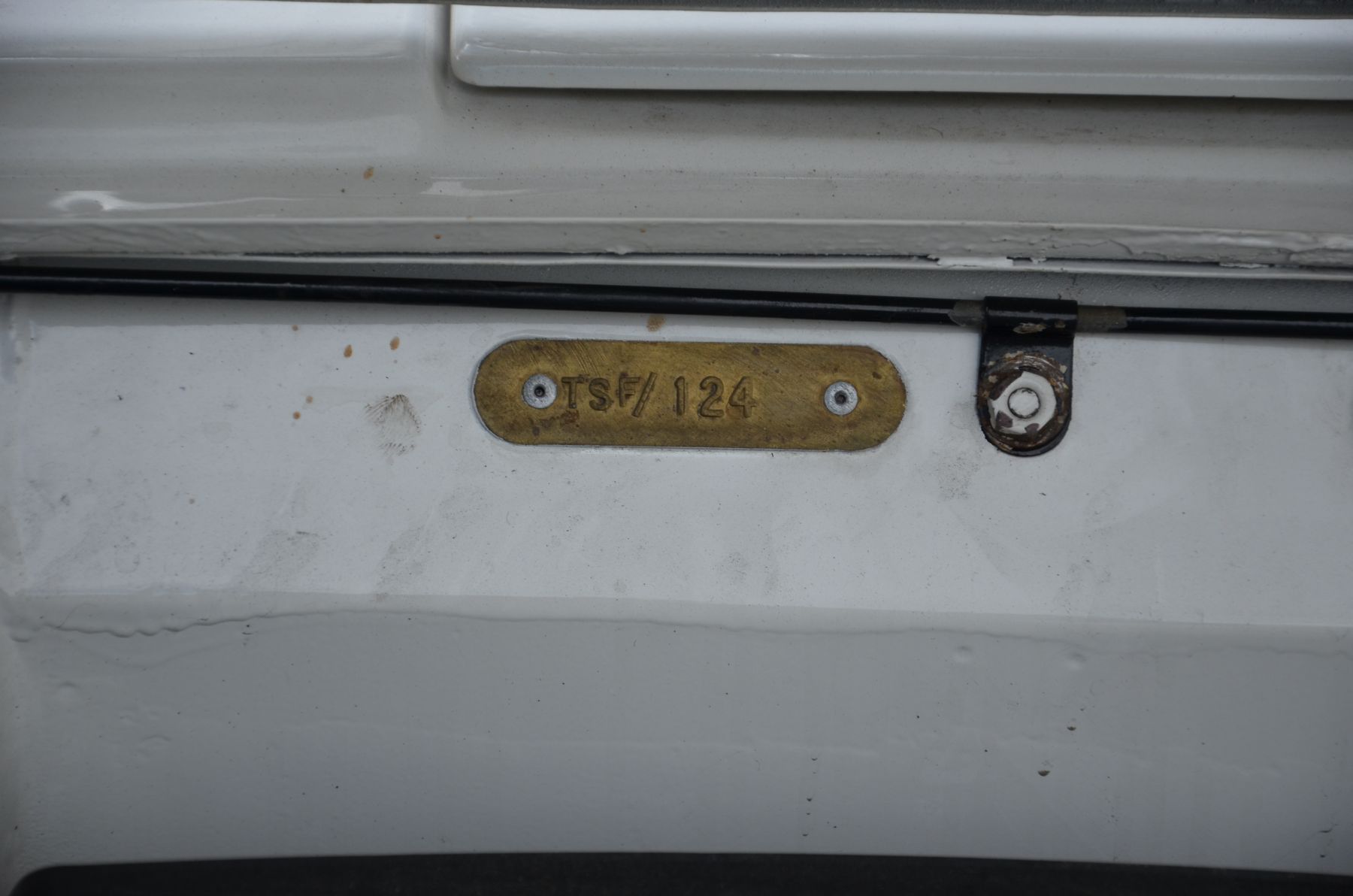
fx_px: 5907
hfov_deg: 13.1
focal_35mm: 158
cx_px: 676
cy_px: 448
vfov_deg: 8.7
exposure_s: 1/500
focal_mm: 105
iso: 280
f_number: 5.6
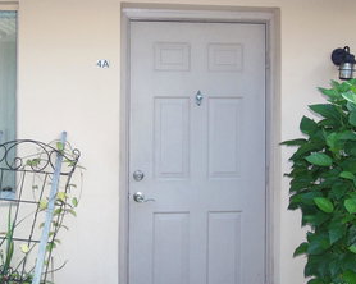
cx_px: 166
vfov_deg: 37.7
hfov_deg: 46.8
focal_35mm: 39
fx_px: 411
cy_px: 90
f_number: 3.2
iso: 100
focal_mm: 4.7
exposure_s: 1/40
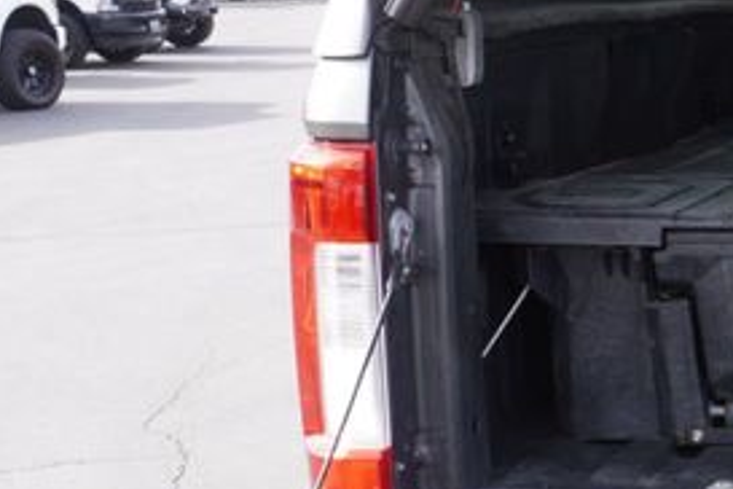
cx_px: 1106
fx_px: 1832
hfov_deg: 19.6
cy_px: 244
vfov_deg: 15.2
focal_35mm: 90
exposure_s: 1/125
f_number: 5.6
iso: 100
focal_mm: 16
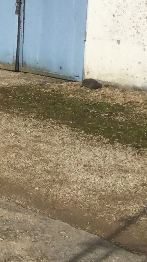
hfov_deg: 7.8
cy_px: 102
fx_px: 943
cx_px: -284
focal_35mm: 136
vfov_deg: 15.8
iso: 25
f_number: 2.4
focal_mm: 3.3
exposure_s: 1/1773
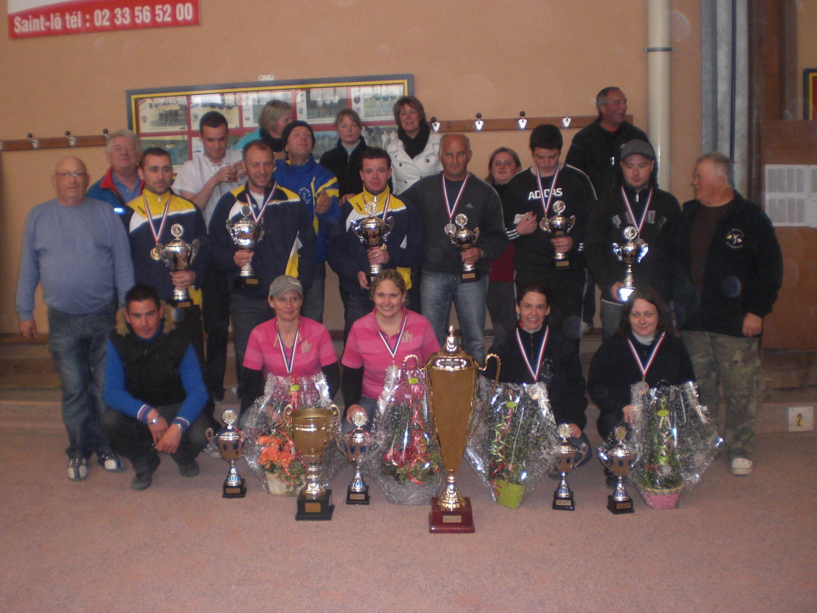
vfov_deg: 37.7
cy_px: 306
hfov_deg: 49.0
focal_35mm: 38
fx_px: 897
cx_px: 408
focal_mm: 6.3
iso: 200
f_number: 3.1
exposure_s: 1/60
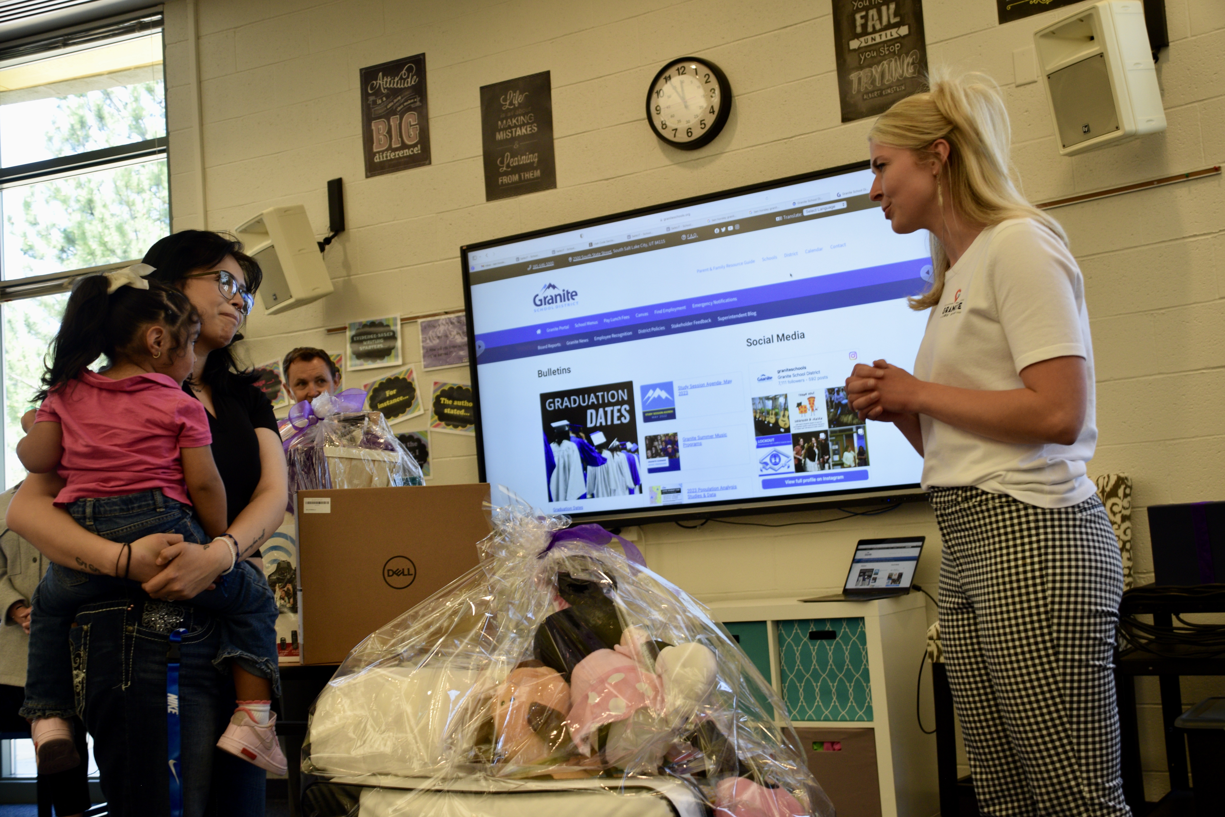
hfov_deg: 49.6
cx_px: 612
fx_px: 1327
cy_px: 408
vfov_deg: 34.2
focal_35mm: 39
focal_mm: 26
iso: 400
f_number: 4.5
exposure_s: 1/80
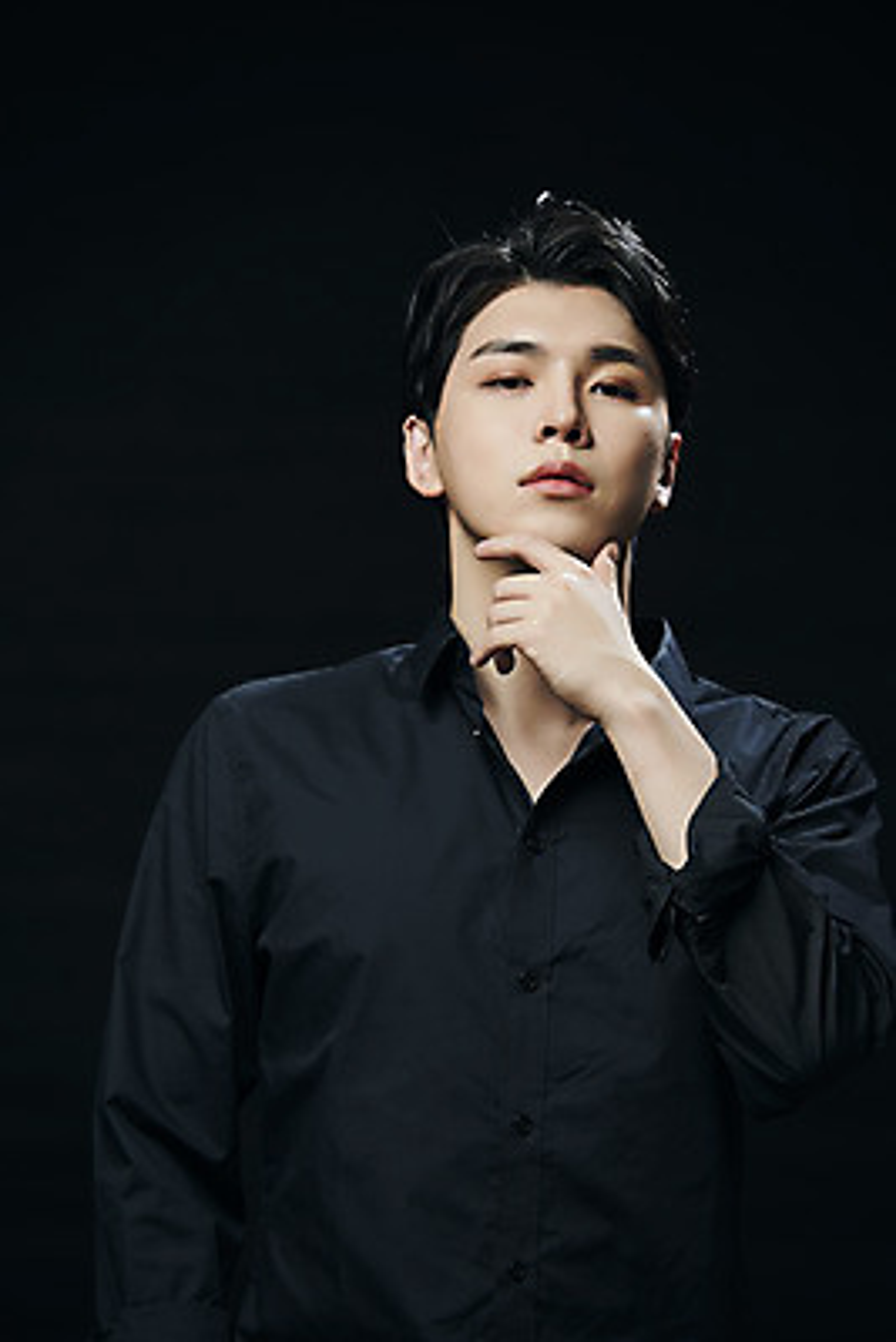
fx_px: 6154
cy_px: 671
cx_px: 448
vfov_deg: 12.4
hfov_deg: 8.3
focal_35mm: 165
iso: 64
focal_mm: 165
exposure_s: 1/125
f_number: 4
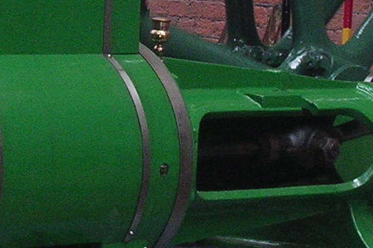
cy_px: -6
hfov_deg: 7.3
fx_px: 2931
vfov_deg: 4.8
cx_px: 8
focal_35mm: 283
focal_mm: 10.9
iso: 231
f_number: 3.7
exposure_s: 1/60.1
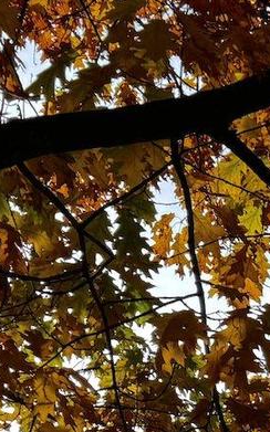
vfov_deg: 14.5
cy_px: 793
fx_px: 1473
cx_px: 285
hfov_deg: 10.4
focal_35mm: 125
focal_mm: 6.76
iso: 80
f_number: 1.78
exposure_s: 1/4950
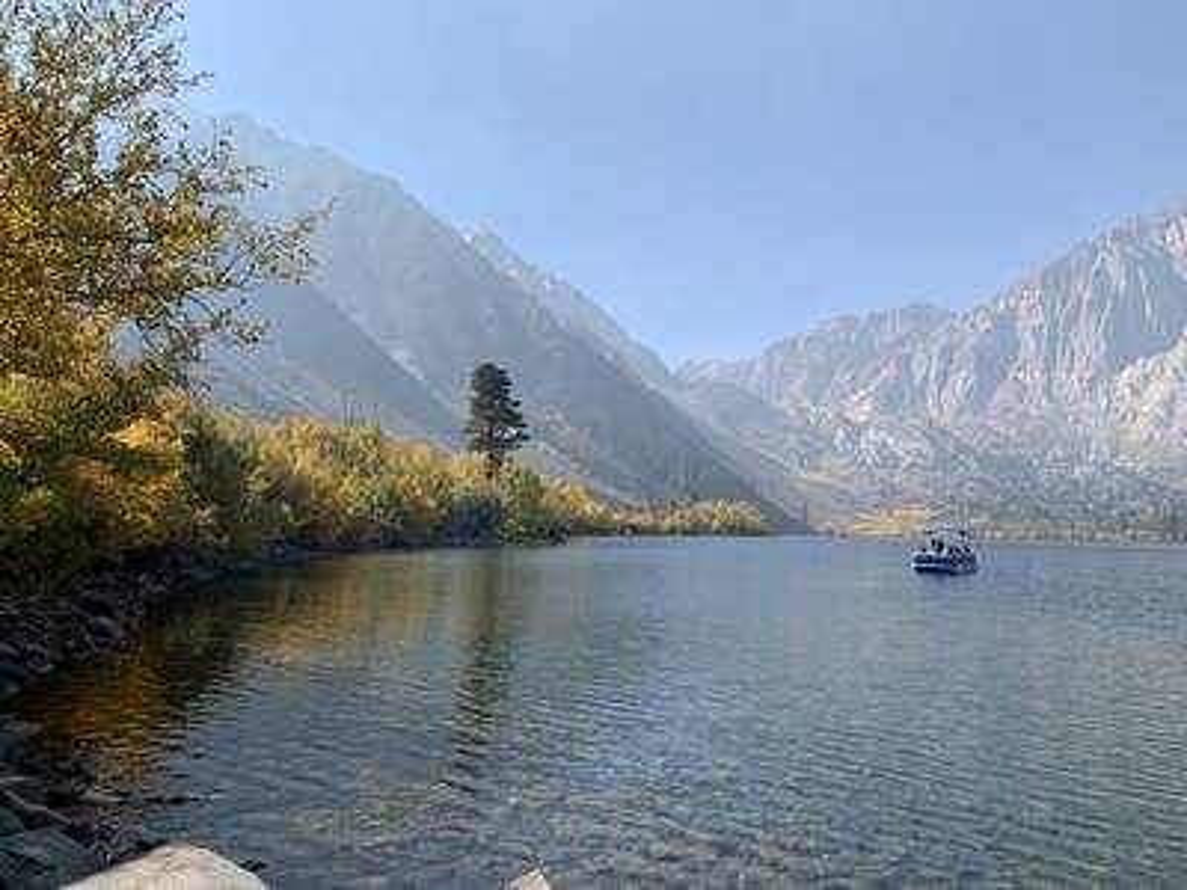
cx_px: 594
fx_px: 892
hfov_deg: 67.3
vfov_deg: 53.1
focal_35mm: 26
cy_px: 445
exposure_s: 1/2114
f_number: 1.8
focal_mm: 4.25
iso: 25
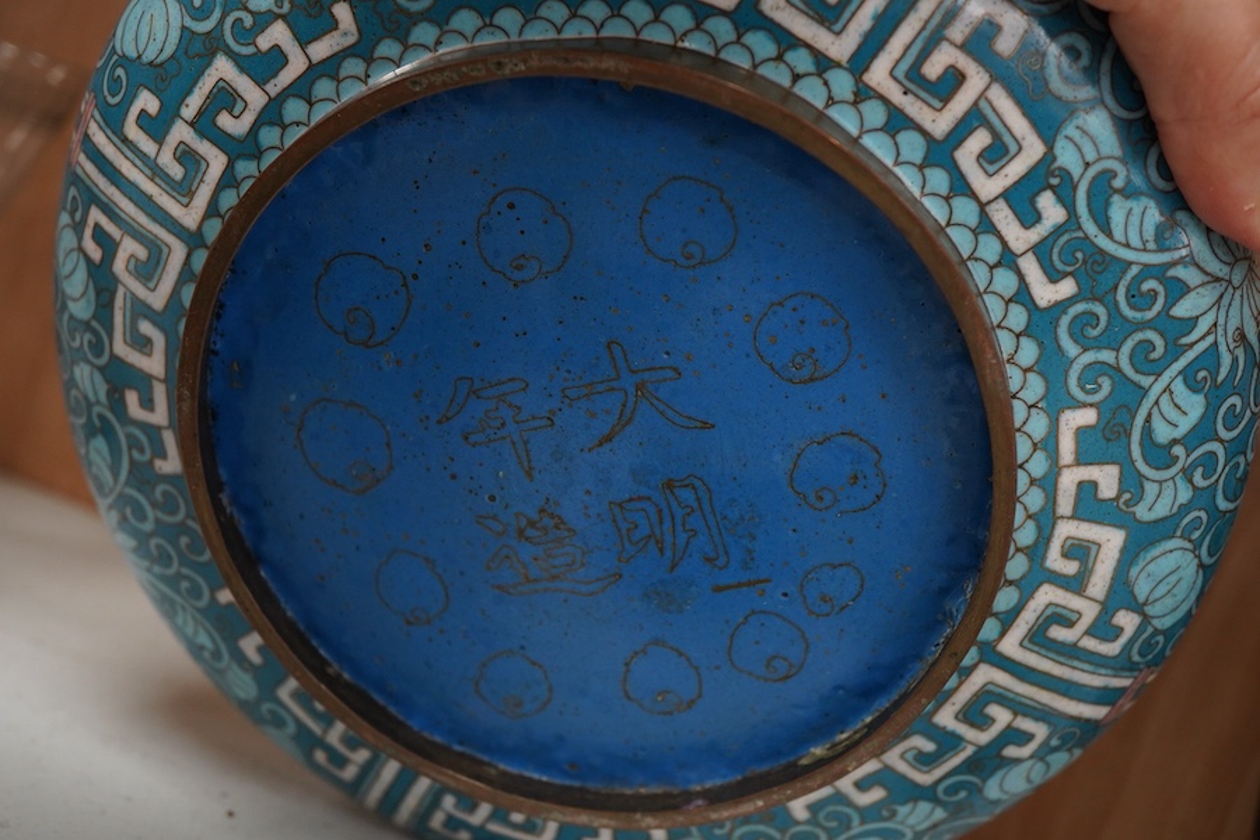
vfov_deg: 29.9
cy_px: 420
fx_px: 1575
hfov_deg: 43.6
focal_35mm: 45
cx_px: 630
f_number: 8
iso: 1250
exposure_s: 1/125
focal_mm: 30
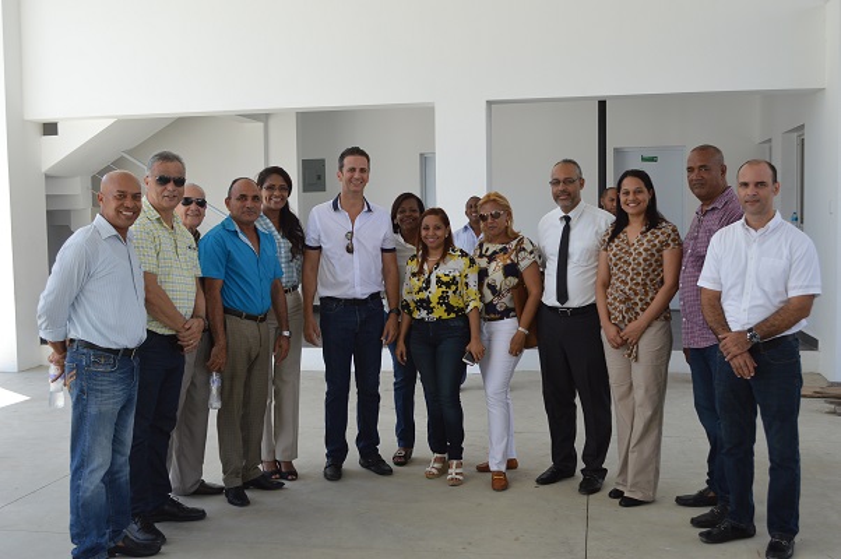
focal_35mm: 39
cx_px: 420
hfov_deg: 49.6
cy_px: 280
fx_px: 910
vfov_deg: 34.1
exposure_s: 1/125
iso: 180
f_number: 5.6
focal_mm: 26
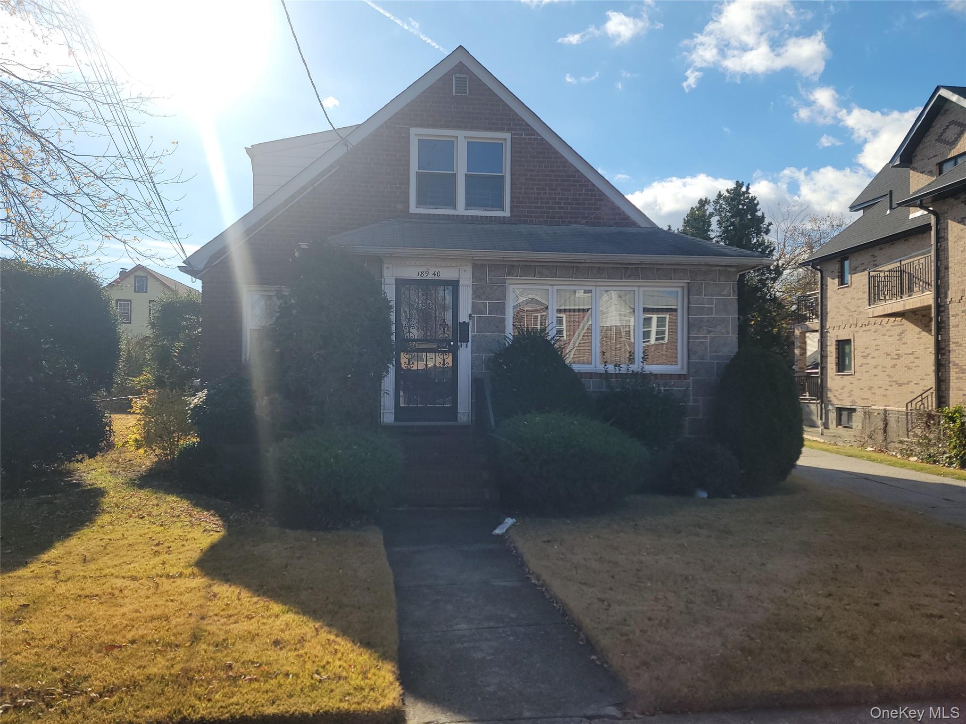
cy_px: 362
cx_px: 483
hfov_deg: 71.6
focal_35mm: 24
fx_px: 670
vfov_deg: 56.8
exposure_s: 1/914
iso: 16
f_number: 1.8
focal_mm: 6.7
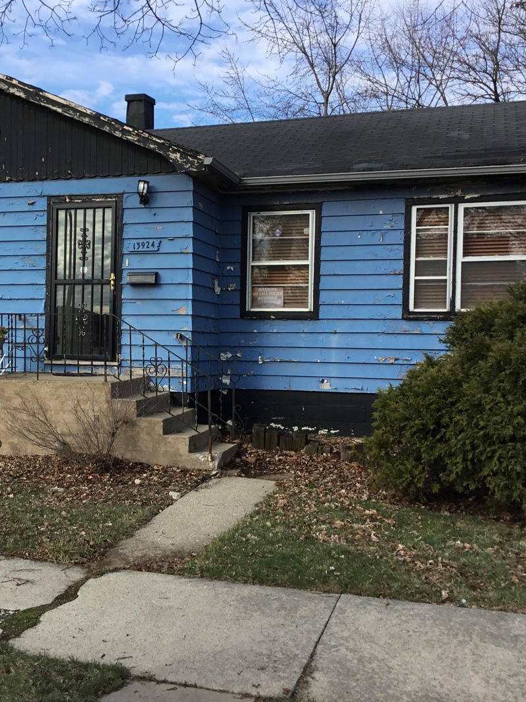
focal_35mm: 42
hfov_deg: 34.1
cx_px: 179
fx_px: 851
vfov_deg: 44.8
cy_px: 352
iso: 25
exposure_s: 1/631
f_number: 2.4
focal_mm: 3.3
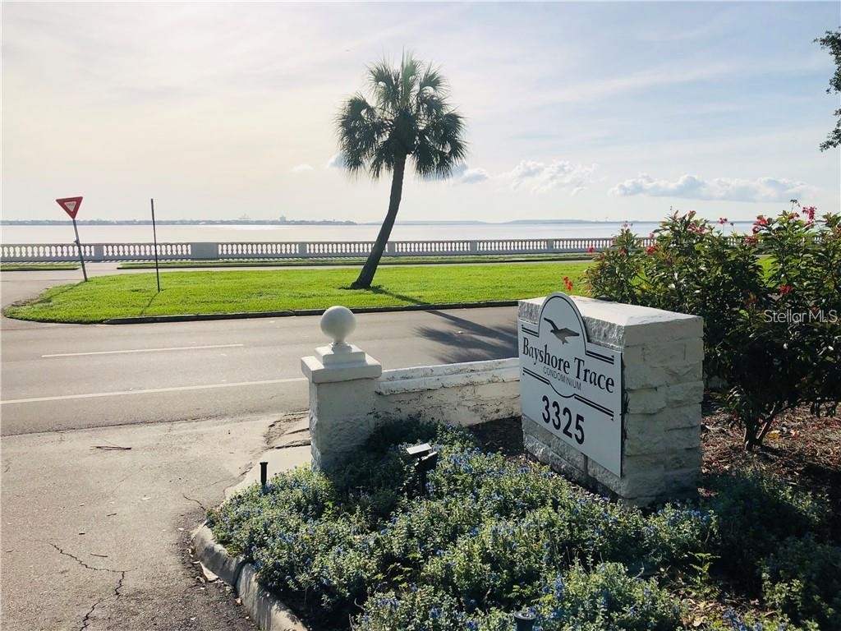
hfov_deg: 63.4
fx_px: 680
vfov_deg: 49.7
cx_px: 420
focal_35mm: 28
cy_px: 316
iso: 25
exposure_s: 1/6024
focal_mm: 3.99
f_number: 1.8
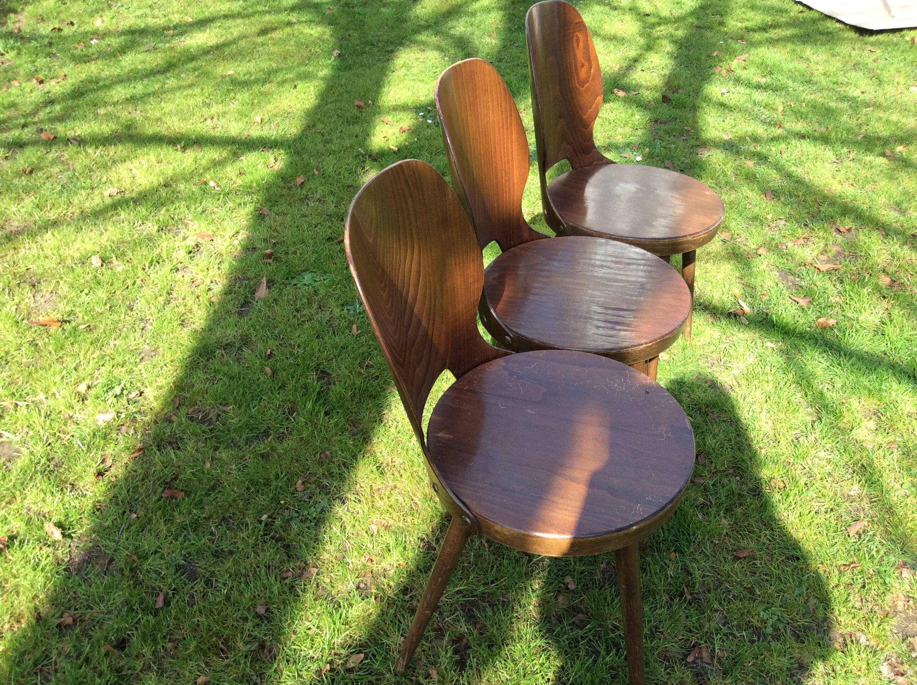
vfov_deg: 44.1
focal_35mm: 32
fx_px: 846
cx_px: 458
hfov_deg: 56.9
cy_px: 342
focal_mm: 3.3
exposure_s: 1/271
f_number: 2.4
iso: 32
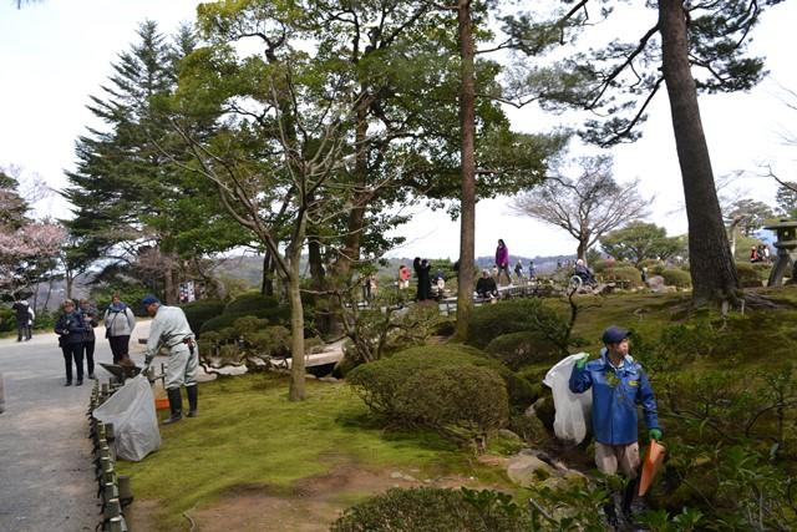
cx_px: 398
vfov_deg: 48.0
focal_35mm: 27
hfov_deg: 67.4
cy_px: 266
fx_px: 598
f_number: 5.6
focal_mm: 18
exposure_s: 1/125
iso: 100
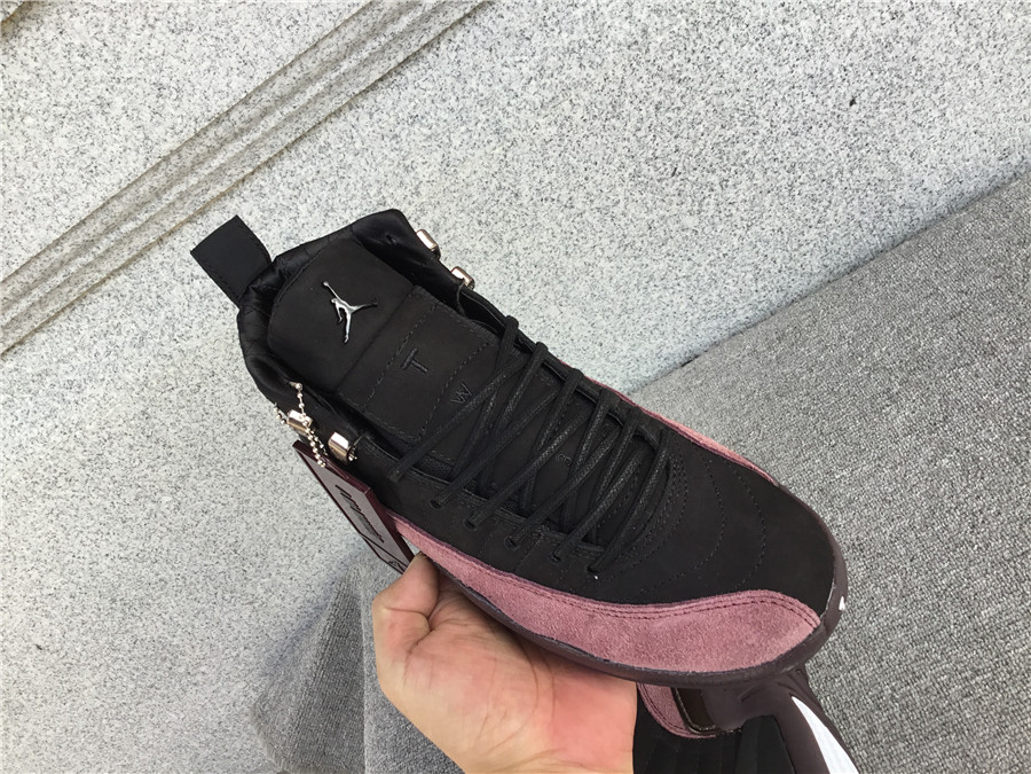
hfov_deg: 58.4
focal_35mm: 31
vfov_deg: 45.4
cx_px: 516
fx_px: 923
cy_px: 387
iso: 25
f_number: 2.4
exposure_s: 1/286
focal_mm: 3.3
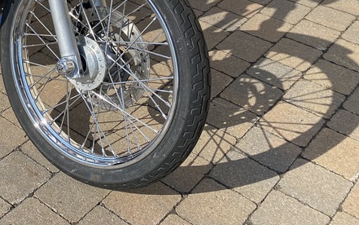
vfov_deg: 18.6
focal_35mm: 64
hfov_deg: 28.9
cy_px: -82
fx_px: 626
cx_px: -37
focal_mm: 4.25
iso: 32
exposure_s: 1/3040
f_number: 1.8
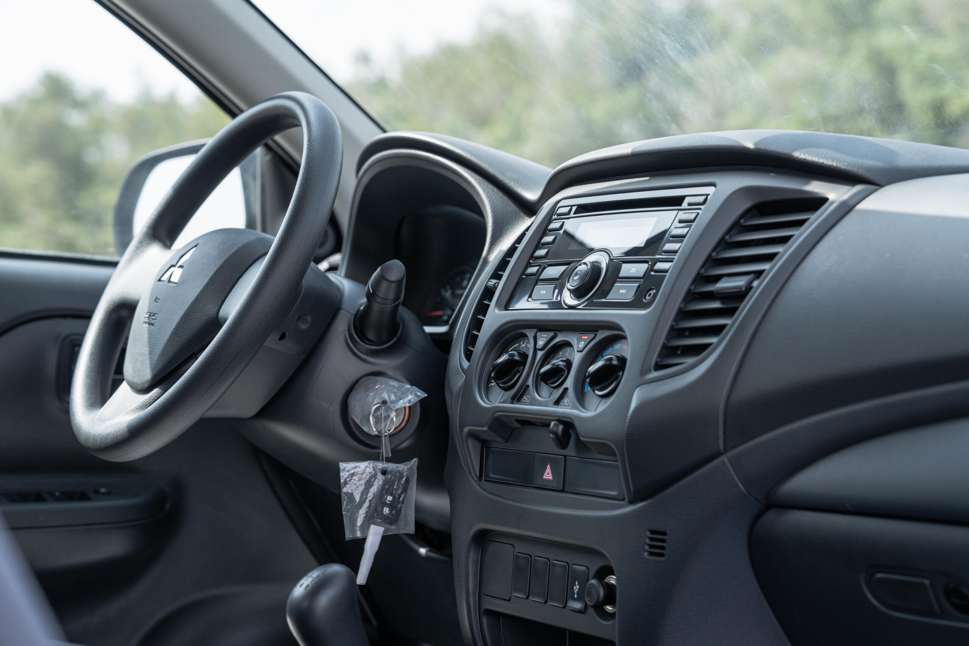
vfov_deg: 19.5
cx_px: 484
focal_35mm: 70
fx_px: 1884
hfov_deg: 28.8
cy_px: 323
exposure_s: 1/400
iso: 320
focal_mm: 70
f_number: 5
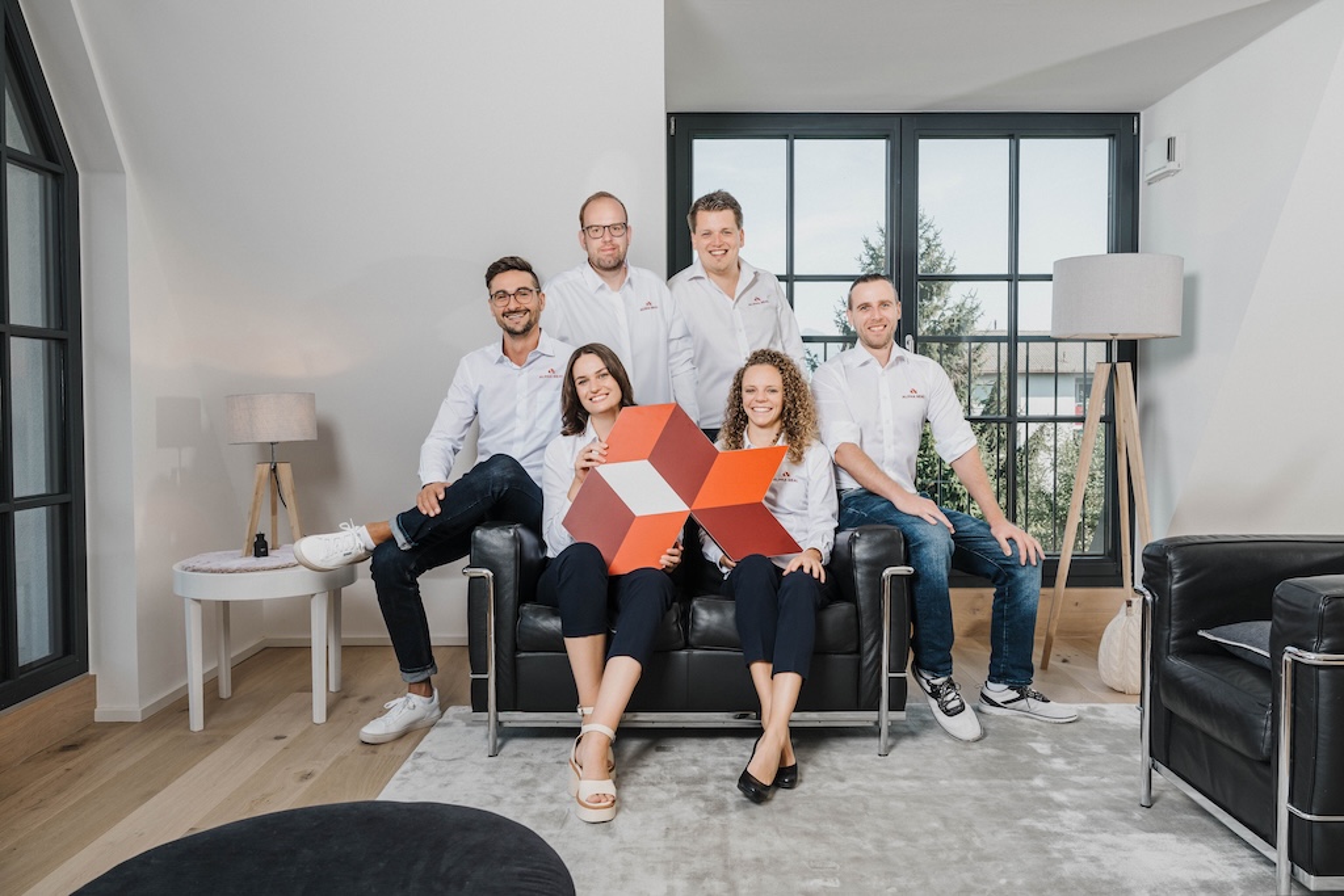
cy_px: 448
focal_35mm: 27
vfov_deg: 47.3
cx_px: 672
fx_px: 1023
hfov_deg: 66.6
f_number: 6.3
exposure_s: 1/160
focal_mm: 27.4
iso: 200
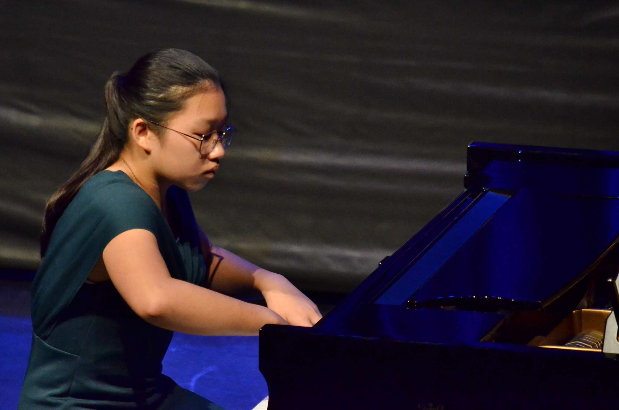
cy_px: 205
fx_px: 7721
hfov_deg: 4.6
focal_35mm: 450
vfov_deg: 3.0
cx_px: 310
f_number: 5.6
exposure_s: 1/160
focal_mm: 300
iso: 2500
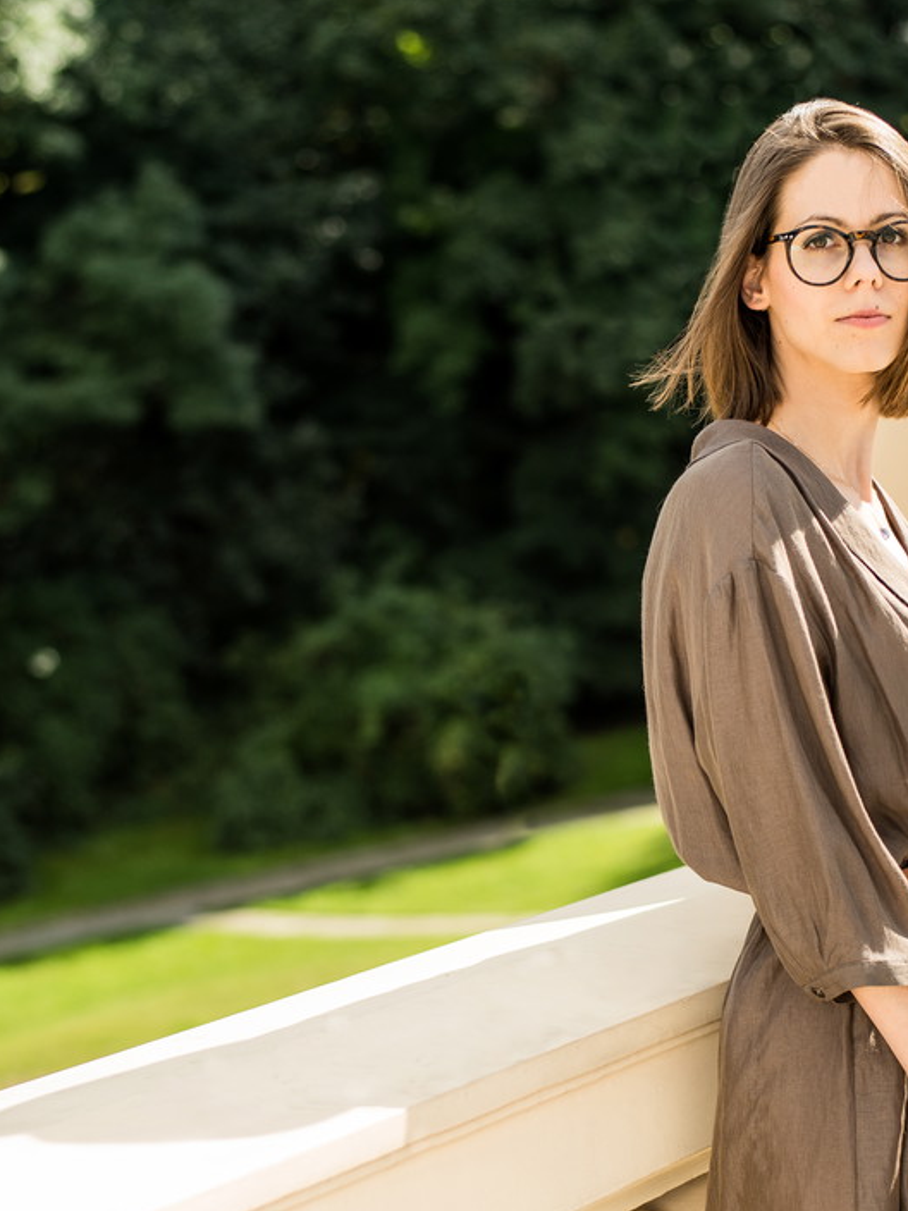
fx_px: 2868
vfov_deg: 23.8
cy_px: 679
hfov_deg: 18.0
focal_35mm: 82
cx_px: 499
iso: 100
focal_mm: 50
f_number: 2.5
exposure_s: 1/1250
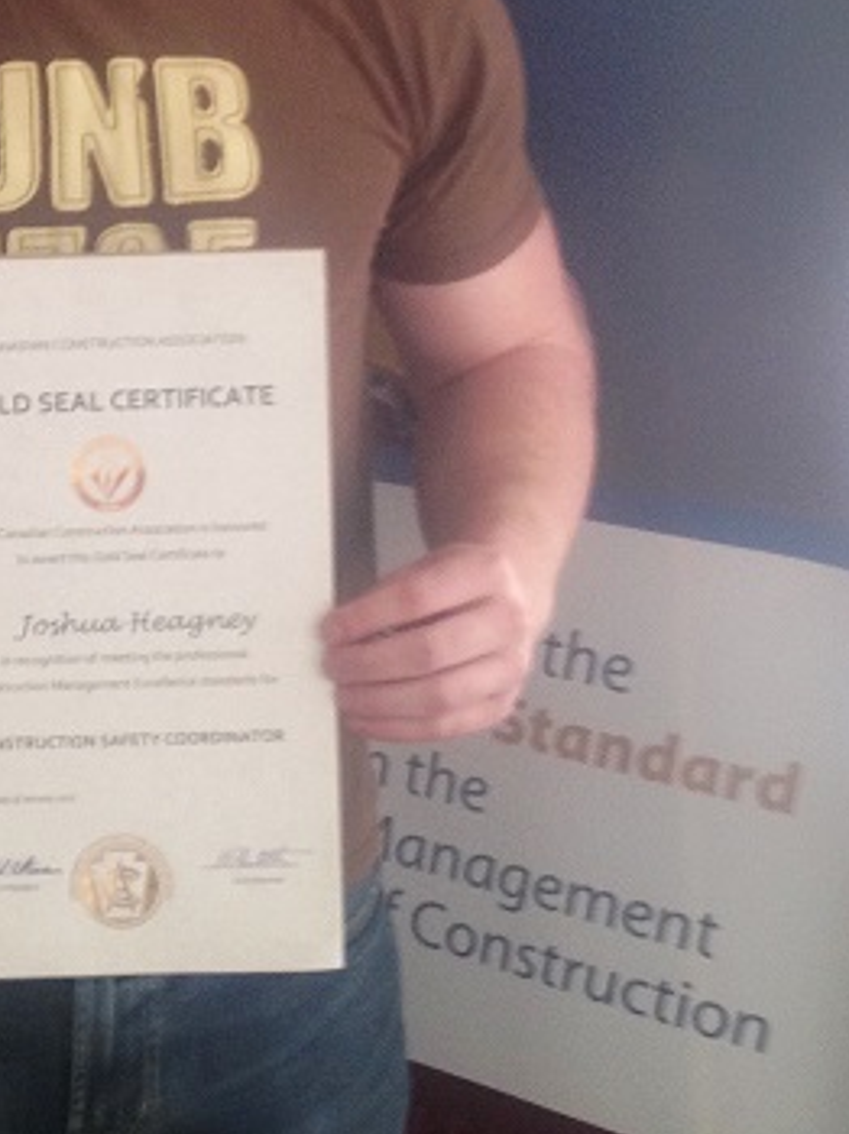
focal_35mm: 77
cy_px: 305
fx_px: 2521
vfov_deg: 25.1
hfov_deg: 18.9
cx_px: 149
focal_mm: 4.12
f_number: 2.4
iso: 80
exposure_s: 1/20
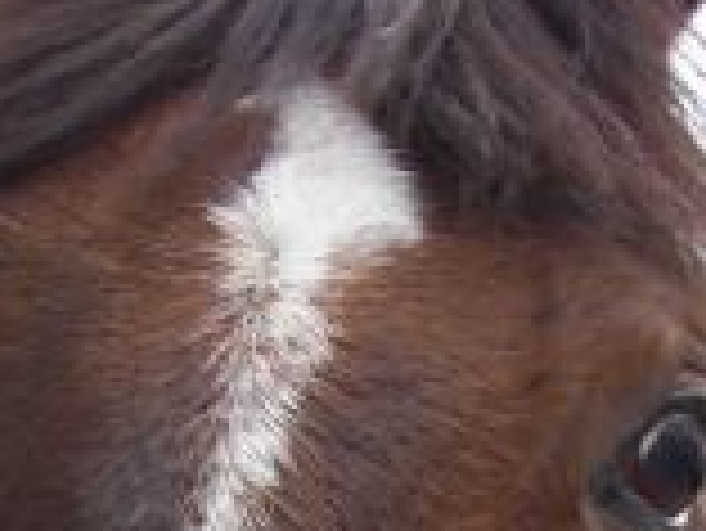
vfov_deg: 7.9
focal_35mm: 178
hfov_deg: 11.1
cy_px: 1089
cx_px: 279
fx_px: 3633
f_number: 2.8
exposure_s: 1/50
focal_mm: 9
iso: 50
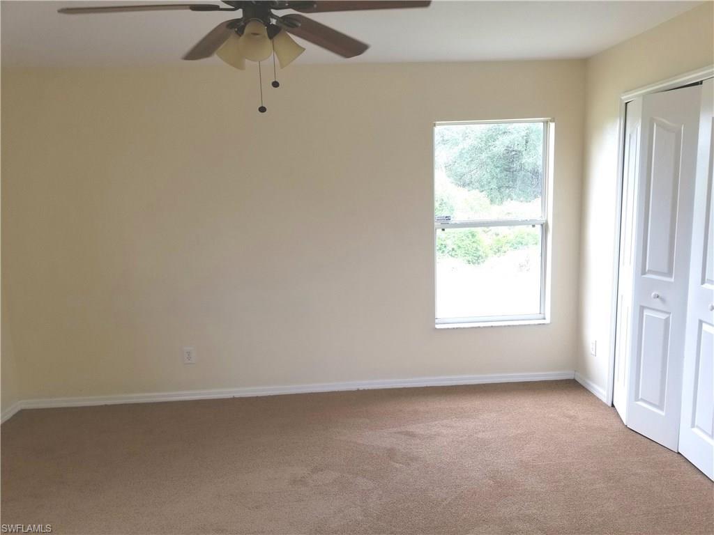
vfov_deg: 53.1
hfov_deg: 67.3
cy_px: 268
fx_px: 536
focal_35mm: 26
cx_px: 357
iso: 50
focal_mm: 4.3
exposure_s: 1/135
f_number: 1.7
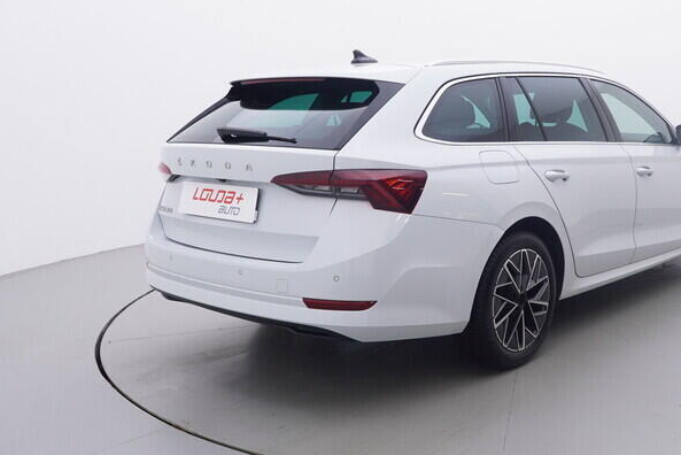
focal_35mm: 39
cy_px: 196
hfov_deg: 48.4
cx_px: 479
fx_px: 735
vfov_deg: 34.3
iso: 200
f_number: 5
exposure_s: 1/80
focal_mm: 15
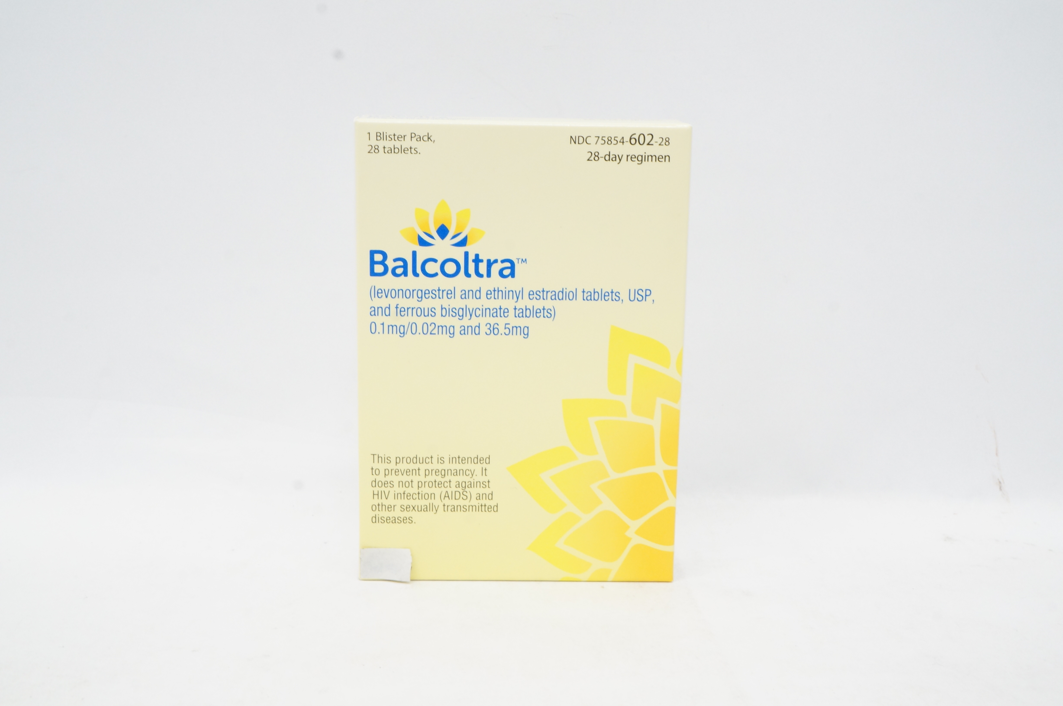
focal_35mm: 44
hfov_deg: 45.0
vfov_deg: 30.8
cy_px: 353
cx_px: 532
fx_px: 1283
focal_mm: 29
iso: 1600
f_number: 14
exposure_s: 1/25
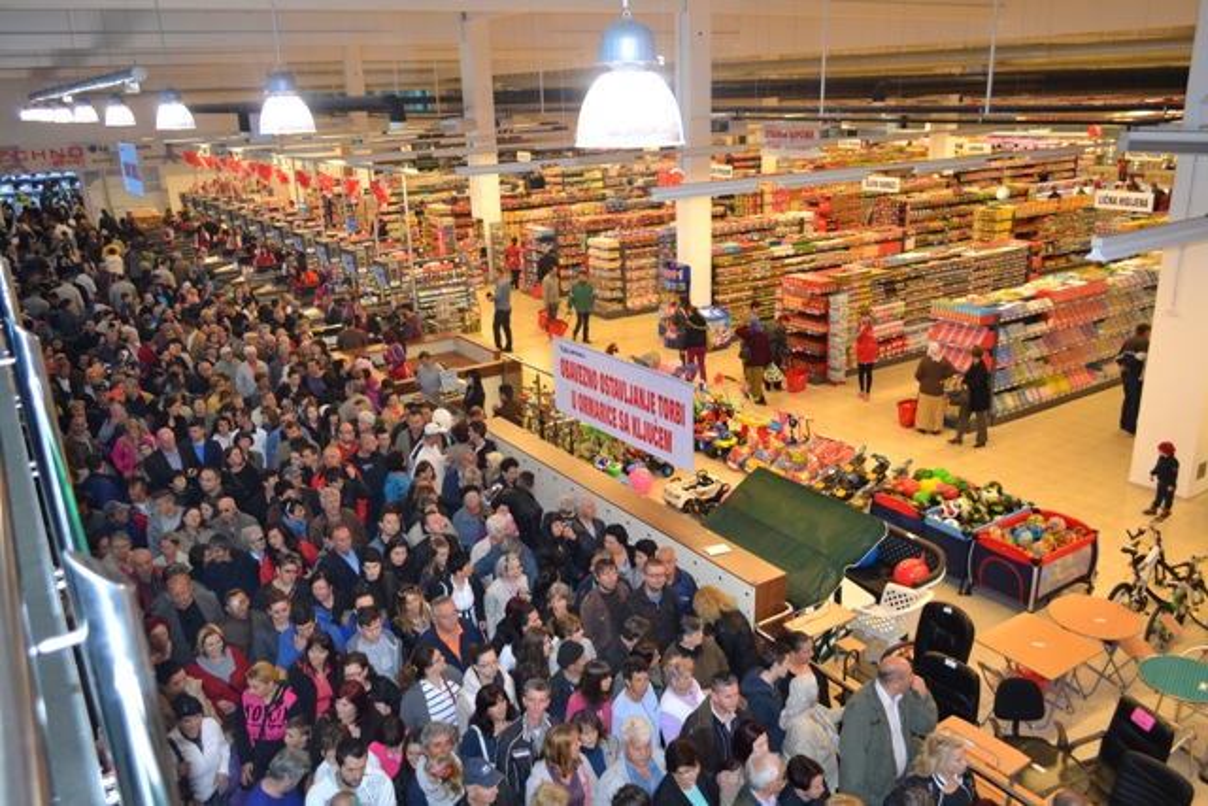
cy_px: 403
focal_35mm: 27
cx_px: 604
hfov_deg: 67.4
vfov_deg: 48.0
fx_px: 906
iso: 500
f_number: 3.5
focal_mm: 18
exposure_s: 1/60
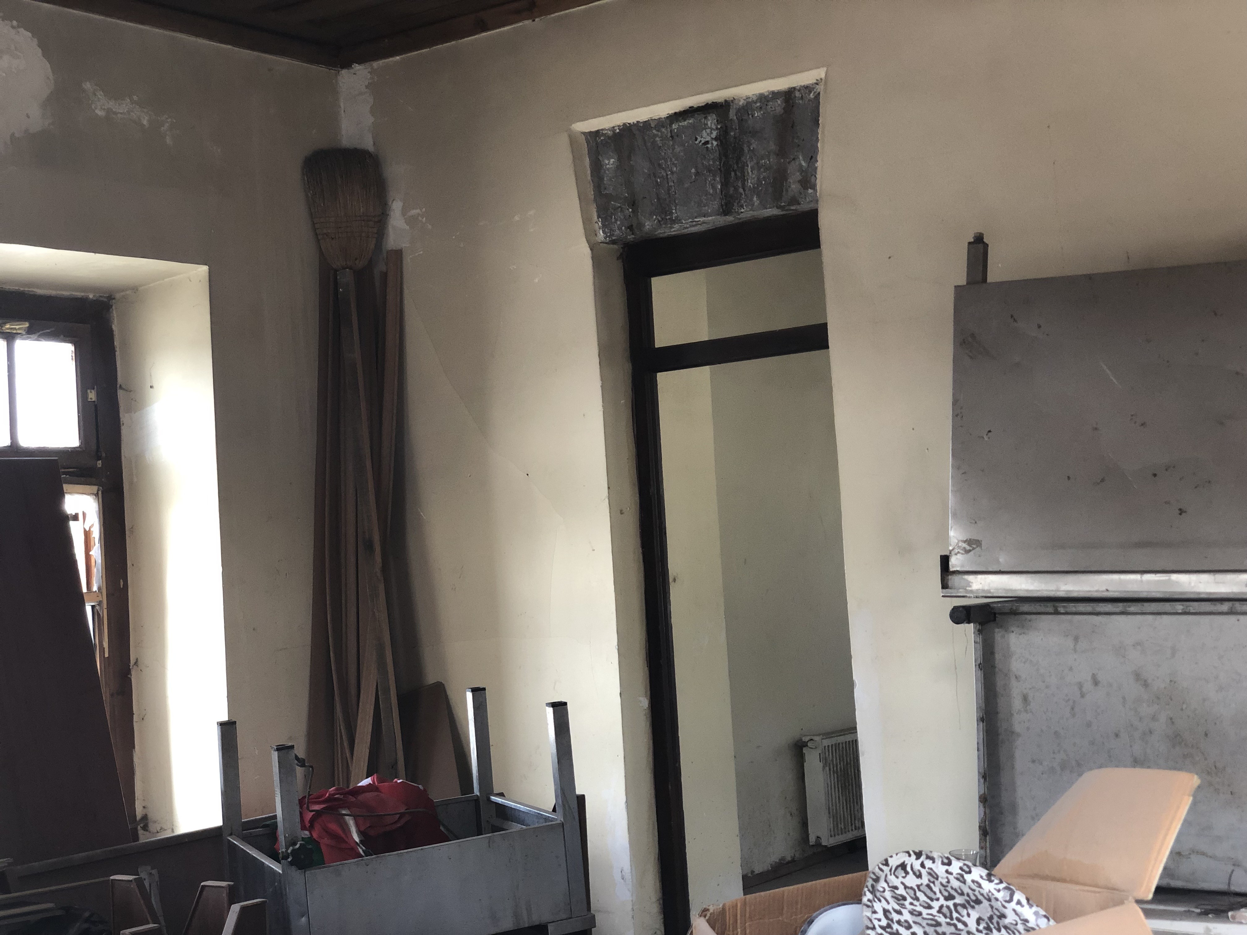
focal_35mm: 52
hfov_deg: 36.8
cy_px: 468
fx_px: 1873
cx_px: 624
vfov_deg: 28.0
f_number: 2.4
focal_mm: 6
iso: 80
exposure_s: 1/40
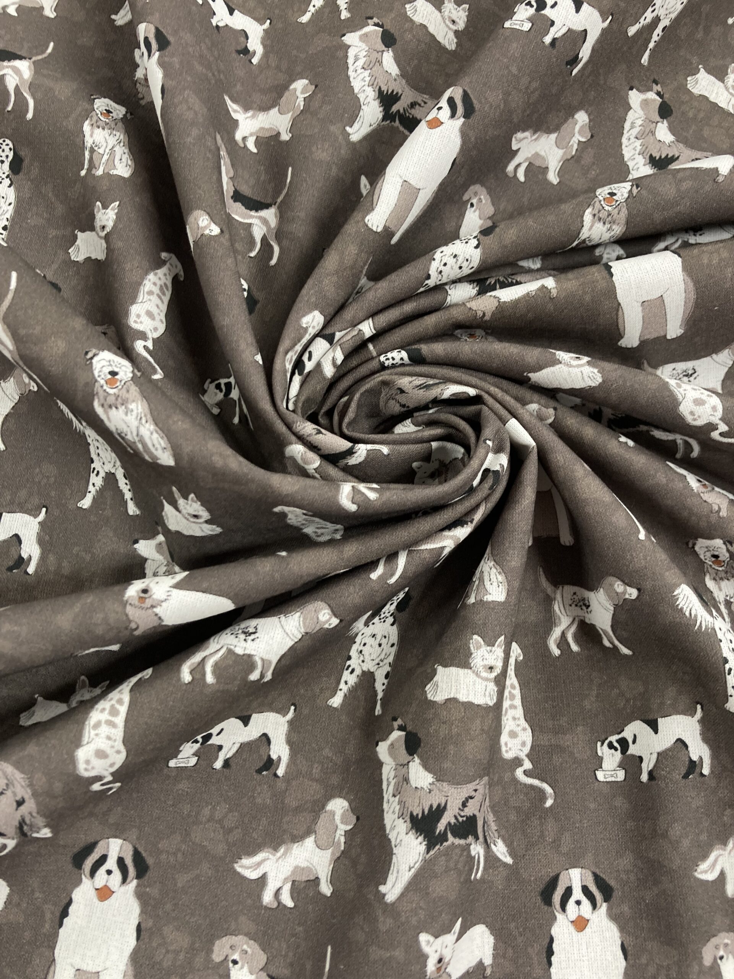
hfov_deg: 49.7
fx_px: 792
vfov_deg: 63.4
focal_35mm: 28
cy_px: 490
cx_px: 367
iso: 125
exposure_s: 1/50
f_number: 1.8
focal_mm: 3.99
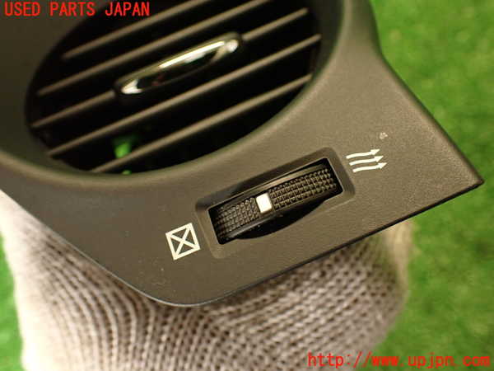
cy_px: 186
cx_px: 247
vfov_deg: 44.2
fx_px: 457
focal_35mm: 32
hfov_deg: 56.8
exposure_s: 1/30
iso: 500
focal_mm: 5.79
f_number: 2.4
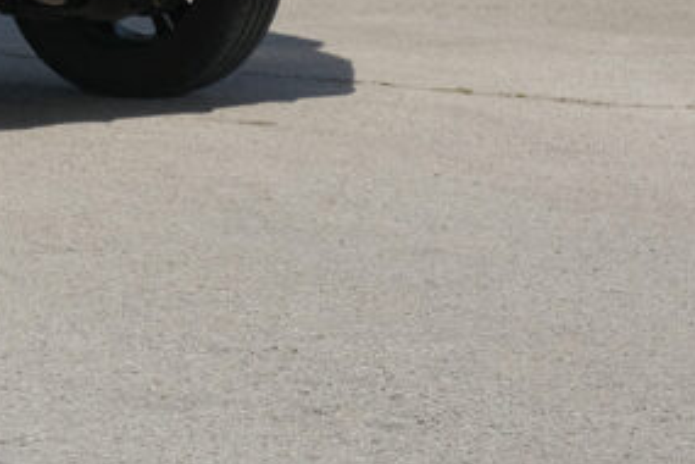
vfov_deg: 5.6
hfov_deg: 8.2
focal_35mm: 244
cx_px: -483
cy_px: -299
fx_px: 4710
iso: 160
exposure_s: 1/400
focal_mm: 45
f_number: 9
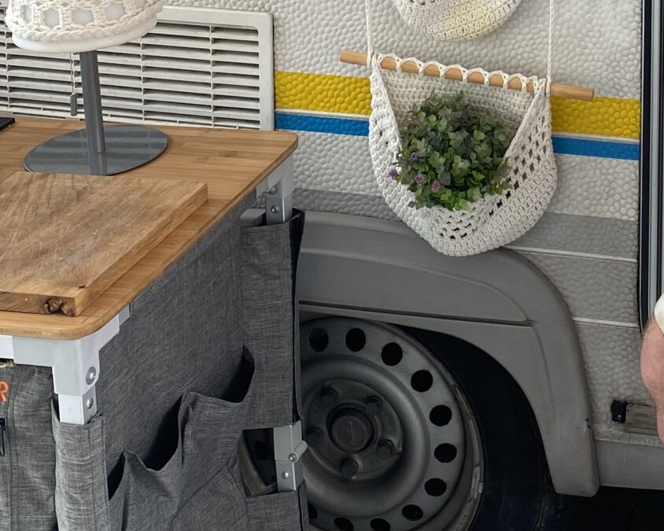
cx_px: 623
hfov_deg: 23.9
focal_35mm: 77
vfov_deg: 18.2
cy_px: -216
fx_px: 1513
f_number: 1.8
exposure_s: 1/122
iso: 32
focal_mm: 4.25
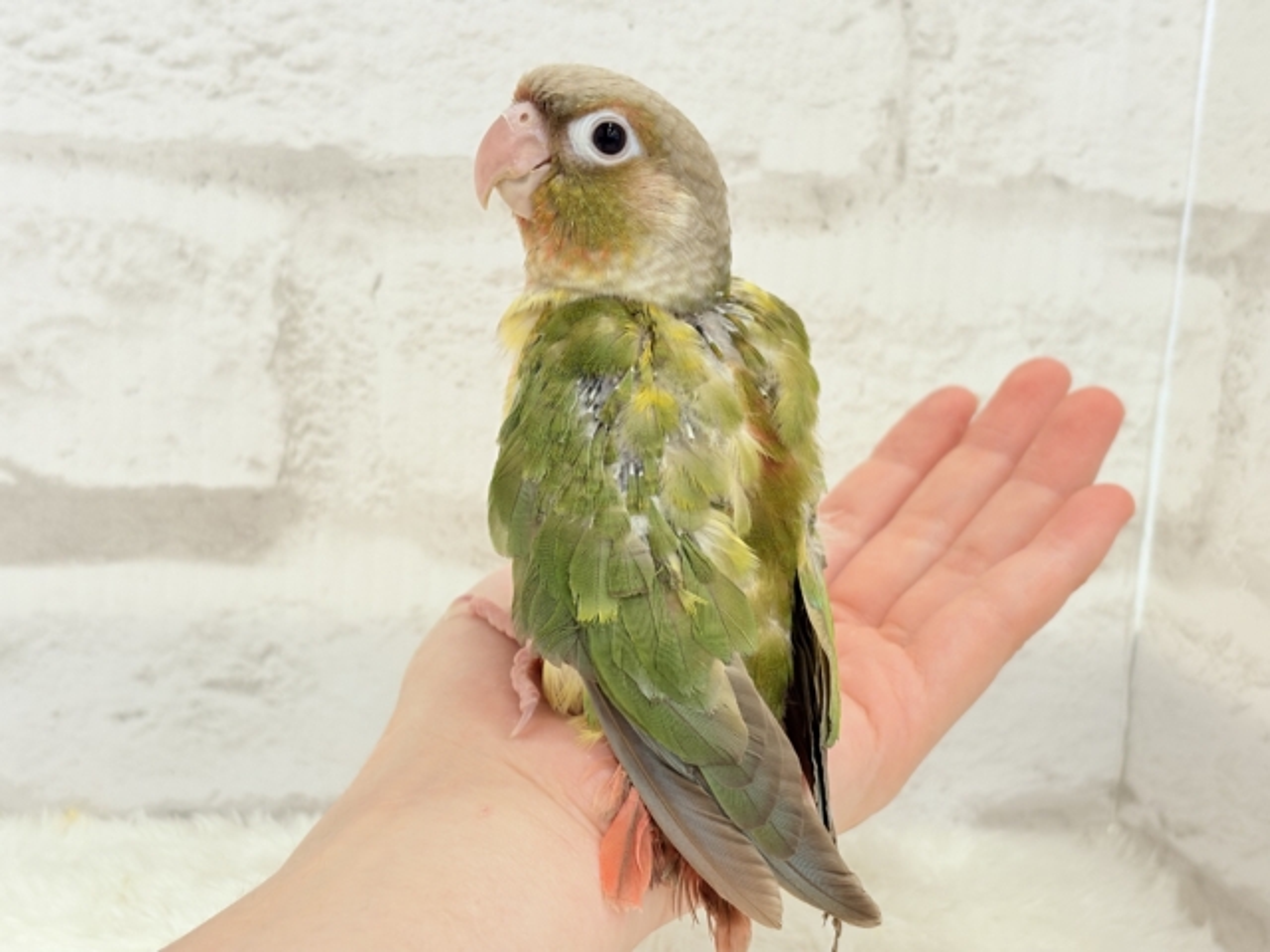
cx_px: 635
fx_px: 1908
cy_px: 476
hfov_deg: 36.8
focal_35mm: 52
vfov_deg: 28.0
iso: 50
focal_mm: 5.96
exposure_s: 1/50
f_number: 1.6
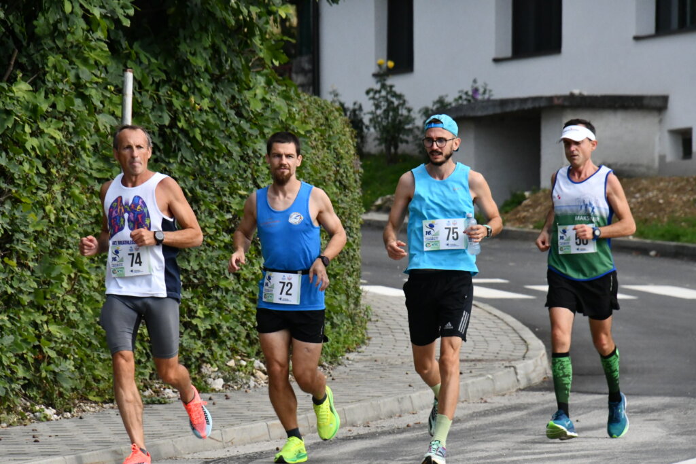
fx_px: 6380
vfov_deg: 4.2
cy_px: 232
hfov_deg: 6.2
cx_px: 348
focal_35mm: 330
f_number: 9
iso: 3200
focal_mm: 220
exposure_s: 1/5000
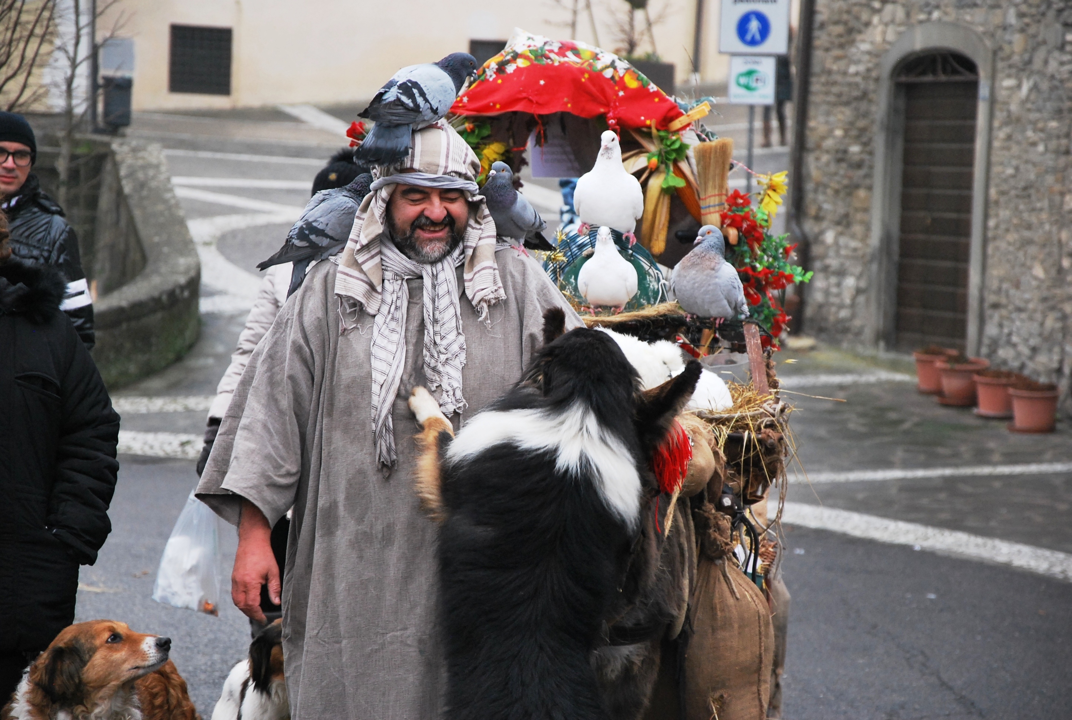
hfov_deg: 13.0
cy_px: 360
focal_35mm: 158
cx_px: 536
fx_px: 4700
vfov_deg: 8.8
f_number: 5.6
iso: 640
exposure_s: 1/125
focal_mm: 105
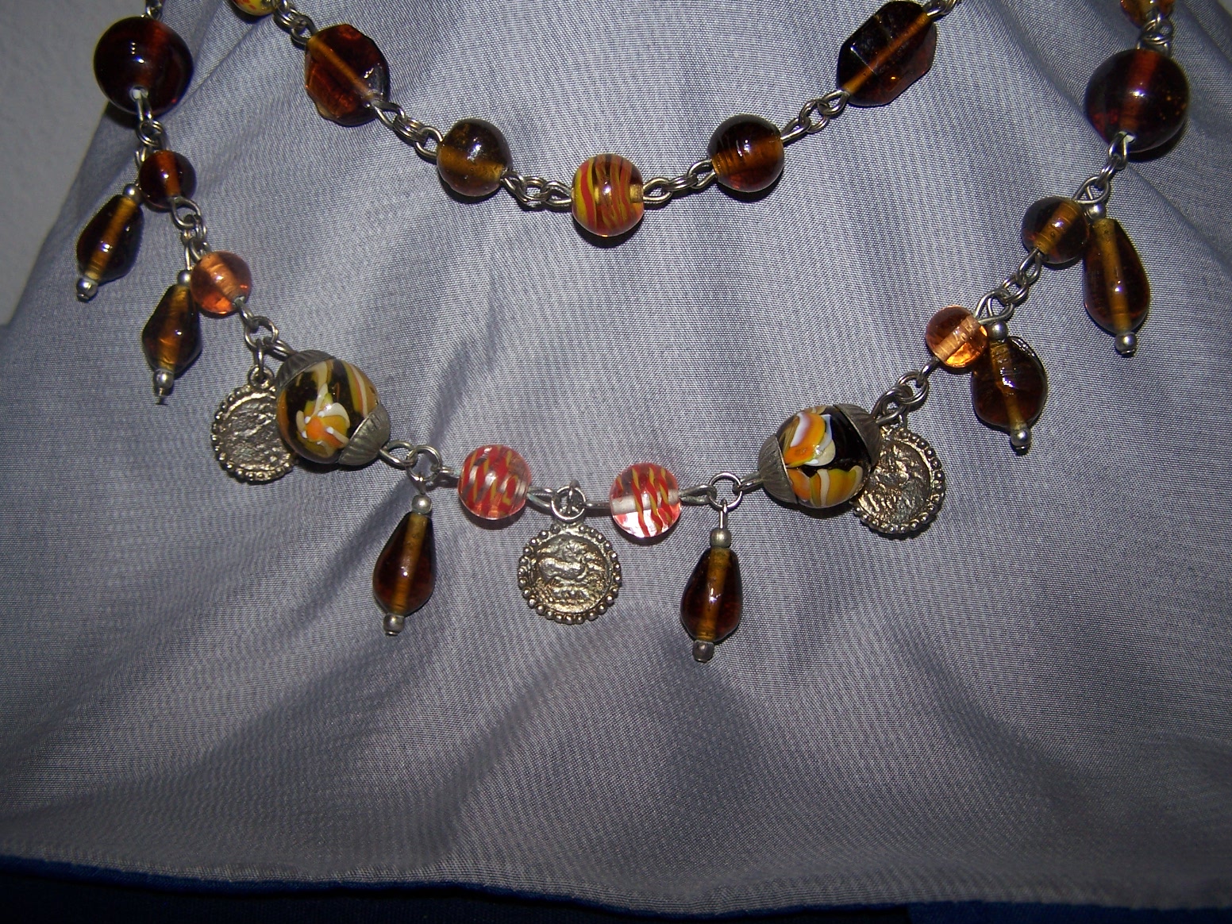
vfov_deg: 37.7
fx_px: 1352
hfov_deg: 49.0
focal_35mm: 38
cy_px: 462
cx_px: 616
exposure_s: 1/60
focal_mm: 6.3
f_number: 2.8
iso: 80
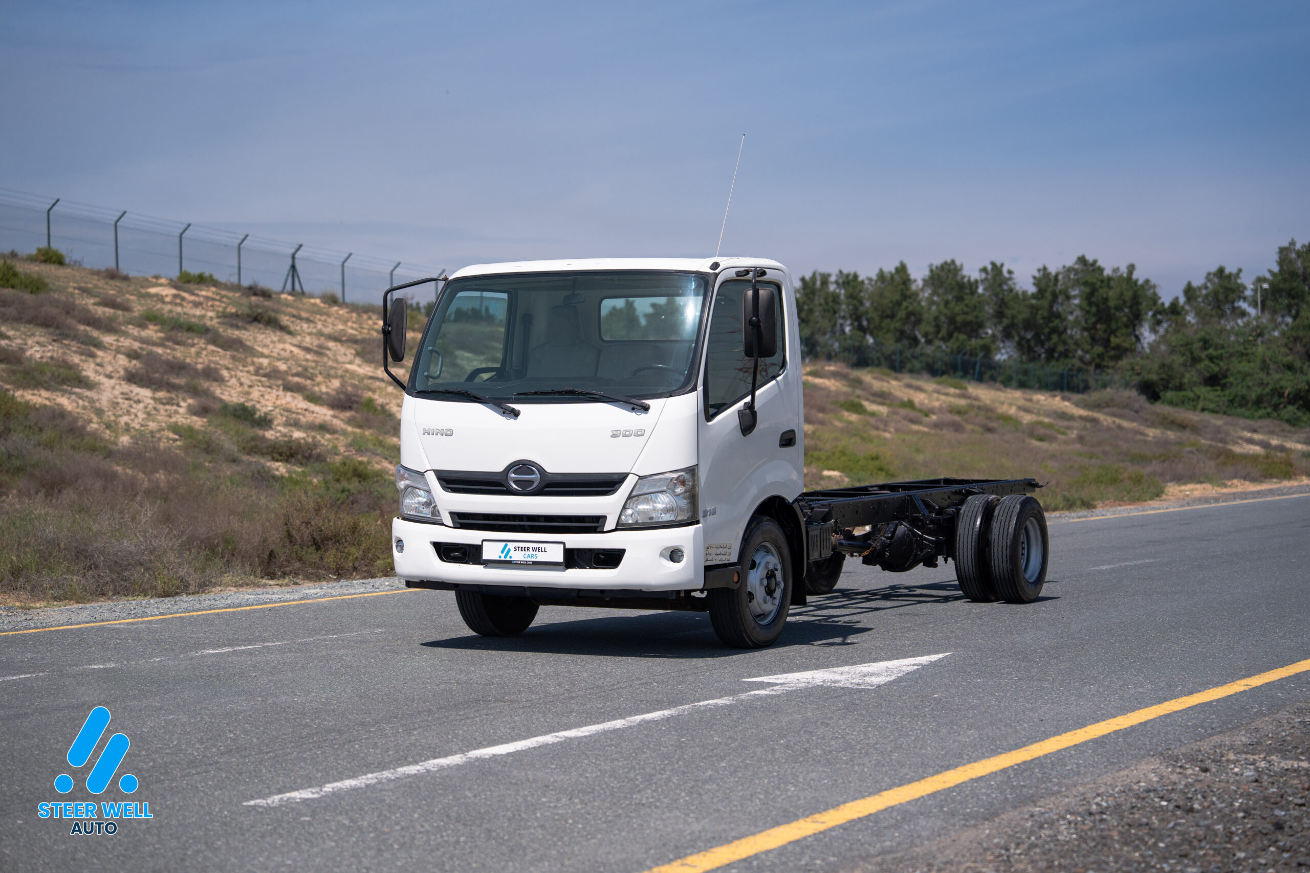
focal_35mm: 70
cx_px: 655
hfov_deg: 28.8
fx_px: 2547
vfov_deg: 19.5
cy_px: 436
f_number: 2.8
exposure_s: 1/200
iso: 200
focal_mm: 70
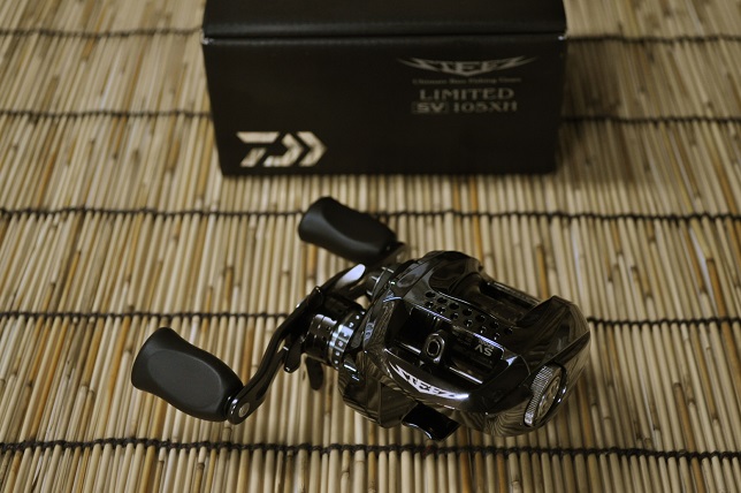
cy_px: 246
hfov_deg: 35.1
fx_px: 1172
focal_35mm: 57
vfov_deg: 23.7
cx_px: 370
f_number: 5
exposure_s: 1/50
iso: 800
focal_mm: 38
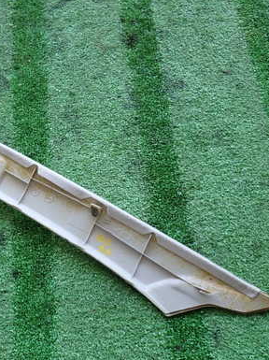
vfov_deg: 47.9
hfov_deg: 35.4
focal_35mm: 39
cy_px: 191
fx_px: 405
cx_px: 48
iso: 125
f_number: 2
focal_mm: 4.5
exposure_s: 1/60
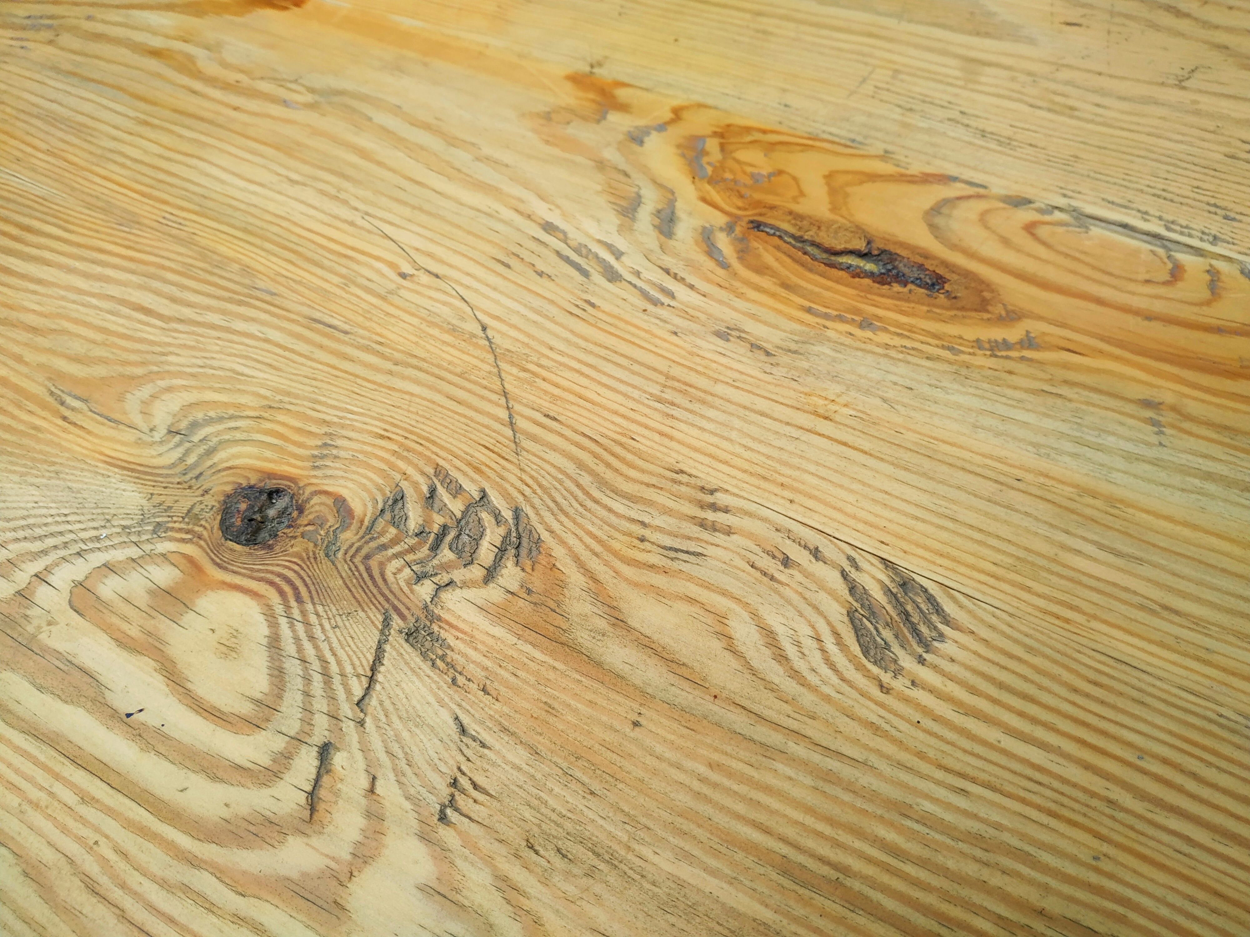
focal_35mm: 24
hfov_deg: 71.6
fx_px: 867
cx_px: 625
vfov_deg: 56.8
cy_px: 468
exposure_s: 1/610
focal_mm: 3.94
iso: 100
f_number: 1.9
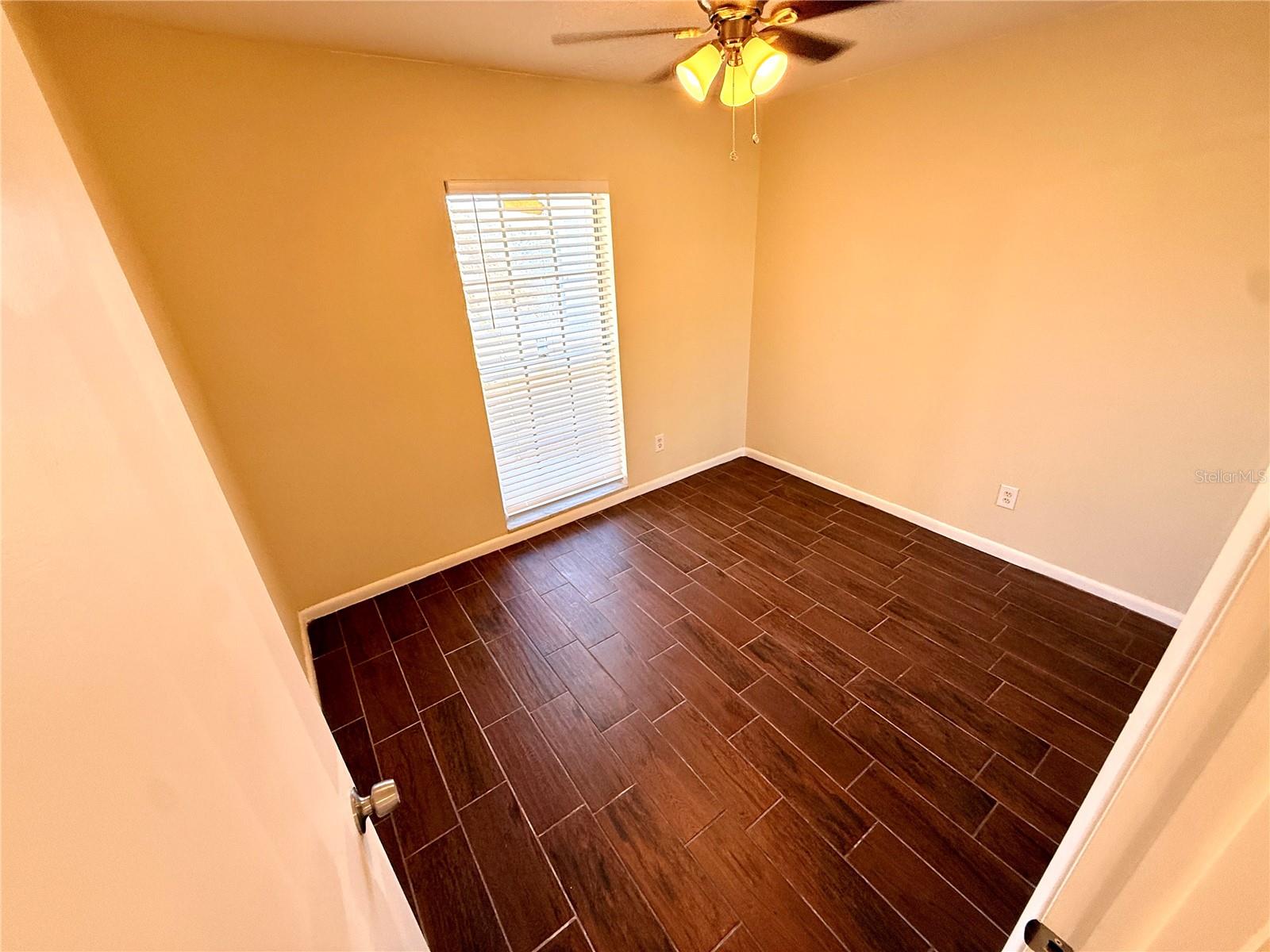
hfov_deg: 102.1
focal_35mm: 14
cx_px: 635
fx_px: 514
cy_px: 476
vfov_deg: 85.7
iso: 125
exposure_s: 1/120
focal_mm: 2.22
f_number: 2.2
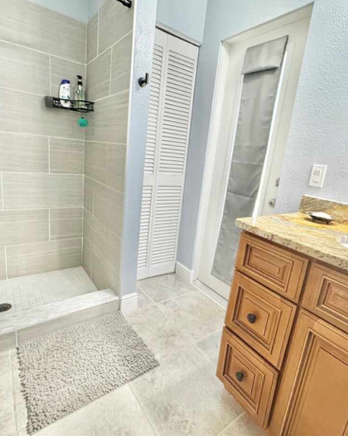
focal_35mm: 19
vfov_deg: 83.3
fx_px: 245
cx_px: 186
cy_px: 209
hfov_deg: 70.7
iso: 250
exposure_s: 1/120
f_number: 2.2
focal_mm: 2.22
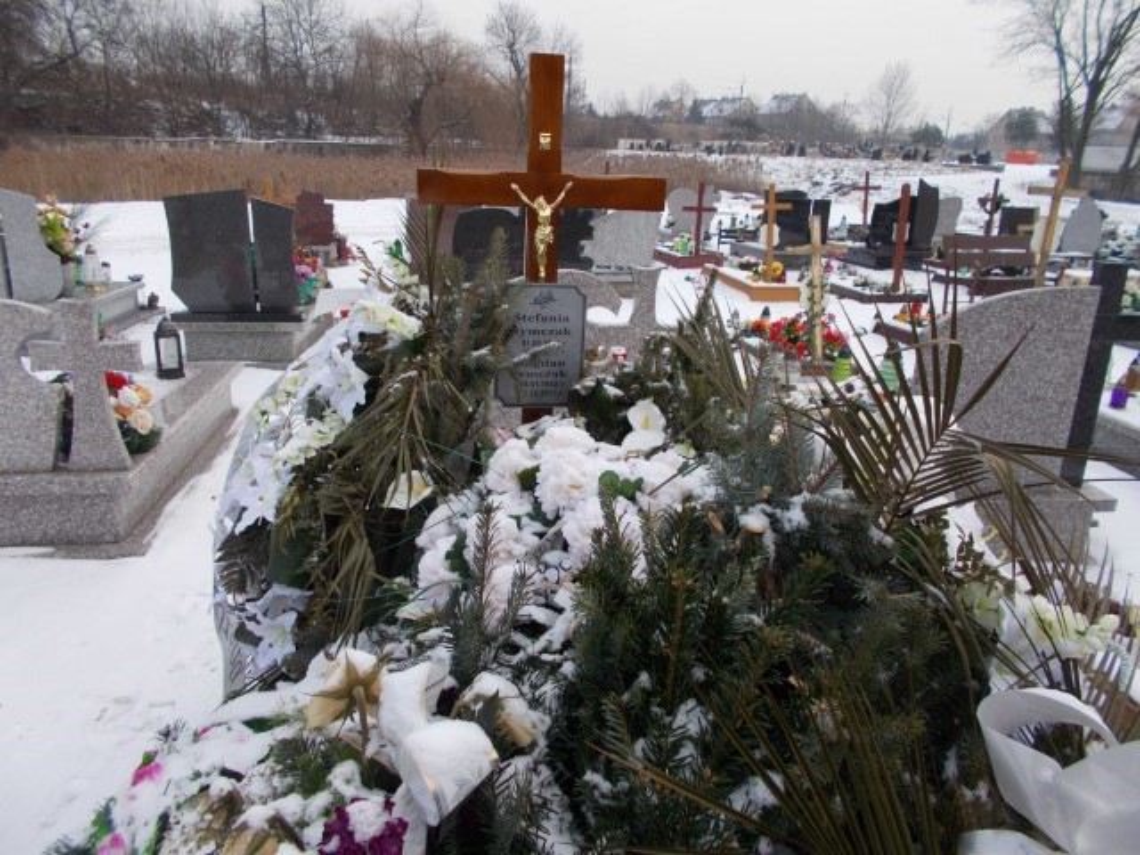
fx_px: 856
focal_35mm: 26
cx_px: 570
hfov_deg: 67.3
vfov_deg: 53.1
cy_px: 428
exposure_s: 1/500
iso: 80
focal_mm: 4.6
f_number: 3.2
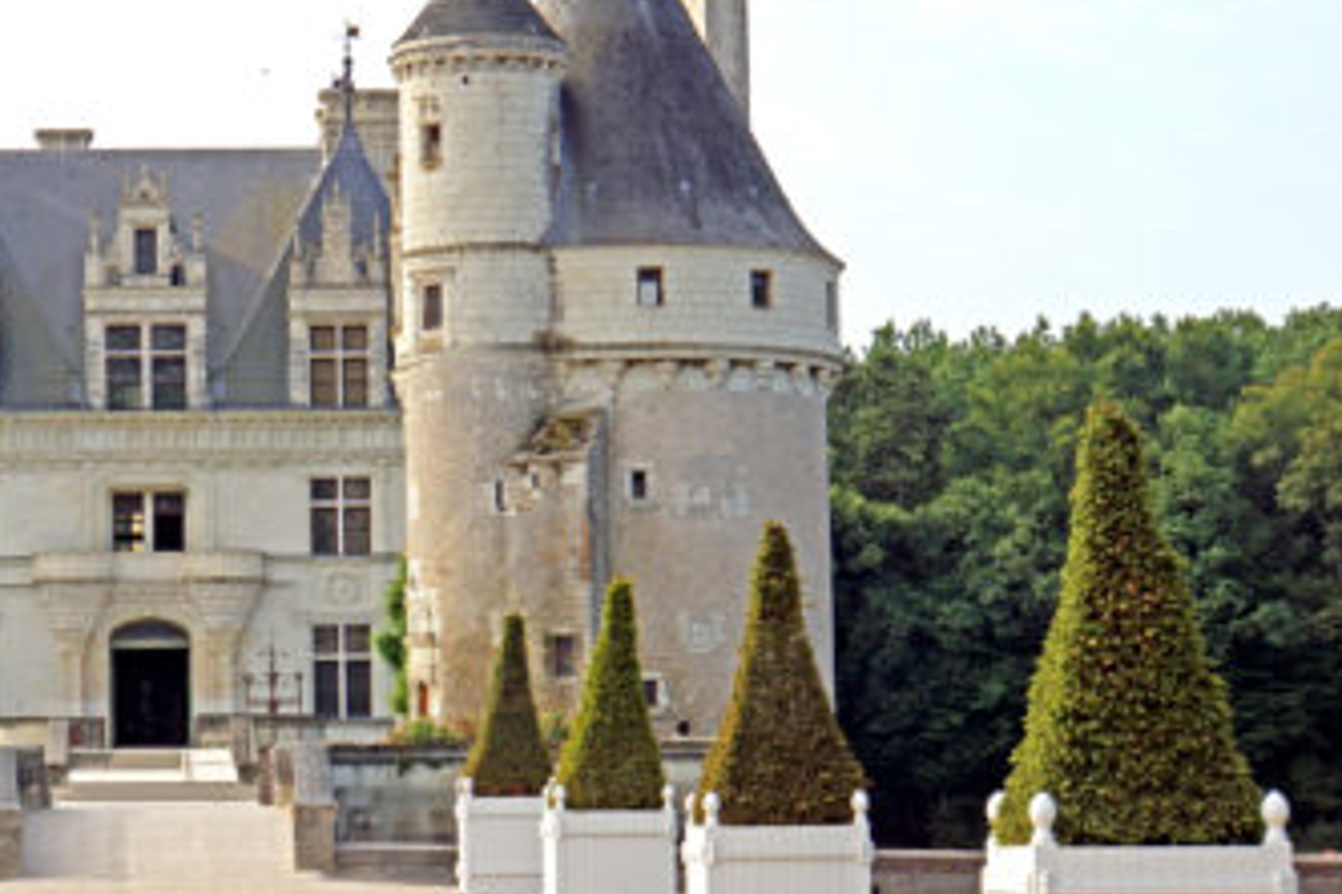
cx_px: 161
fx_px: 4436
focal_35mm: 119
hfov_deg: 17.0
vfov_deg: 11.5
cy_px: 455
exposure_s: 1/160
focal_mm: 44
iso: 100
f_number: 8
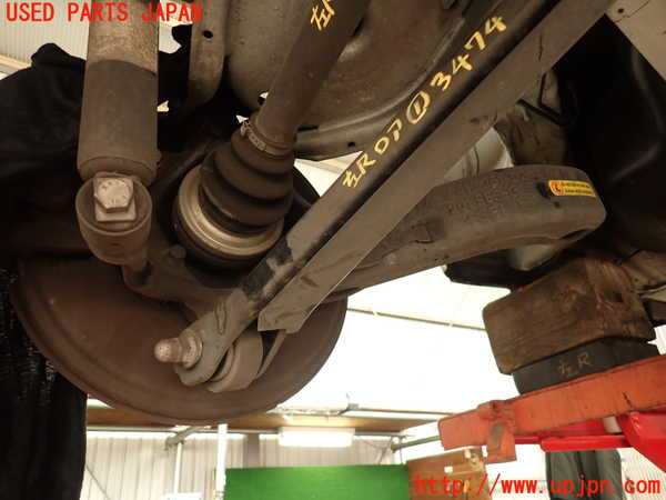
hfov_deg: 69.4
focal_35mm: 25
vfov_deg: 54.9
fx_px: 481
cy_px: 250
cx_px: 333
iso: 200
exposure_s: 1/30
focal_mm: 4.5
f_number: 2
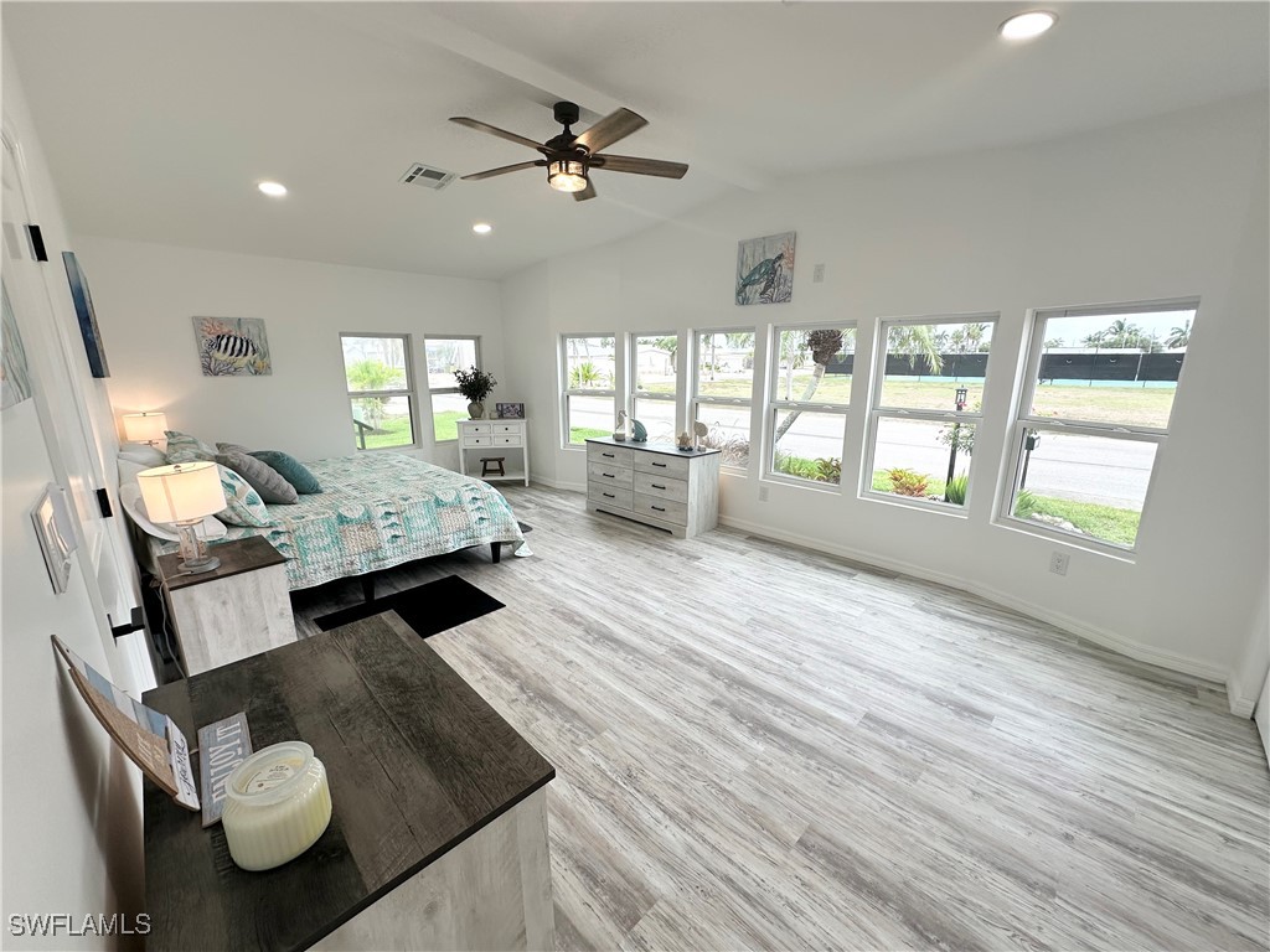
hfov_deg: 102.1
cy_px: 476
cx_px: 635
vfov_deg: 85.7
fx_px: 514
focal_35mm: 14
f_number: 2.2
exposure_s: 1/166
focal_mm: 2.22
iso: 40
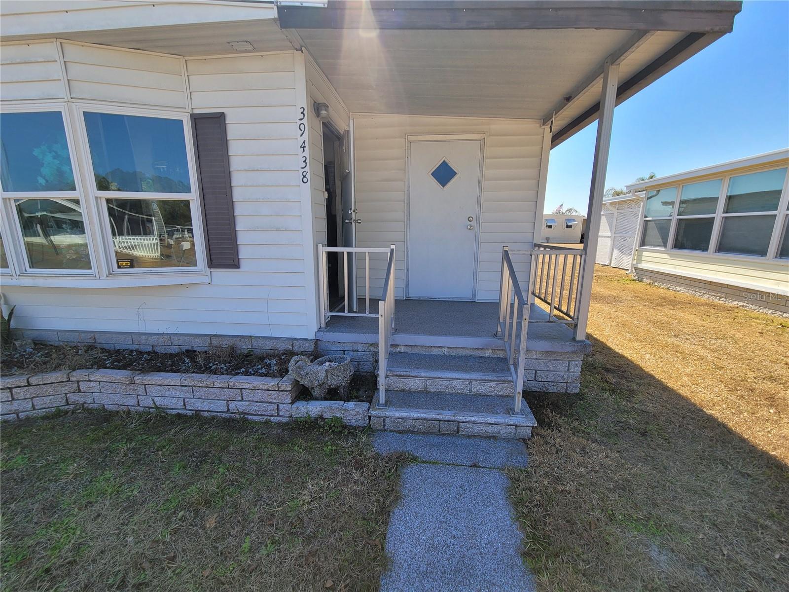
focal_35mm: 13
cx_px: 394
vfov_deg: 89.9
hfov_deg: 106.2
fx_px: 296
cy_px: 296
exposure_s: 1/919
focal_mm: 2.2
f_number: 2.2
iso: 50
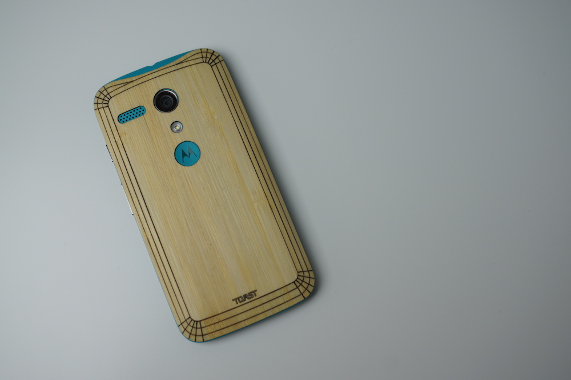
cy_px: 190
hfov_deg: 43.6
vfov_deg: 29.8
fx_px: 713
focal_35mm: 45
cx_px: 286
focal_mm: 30
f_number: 5
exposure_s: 1/80
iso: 100
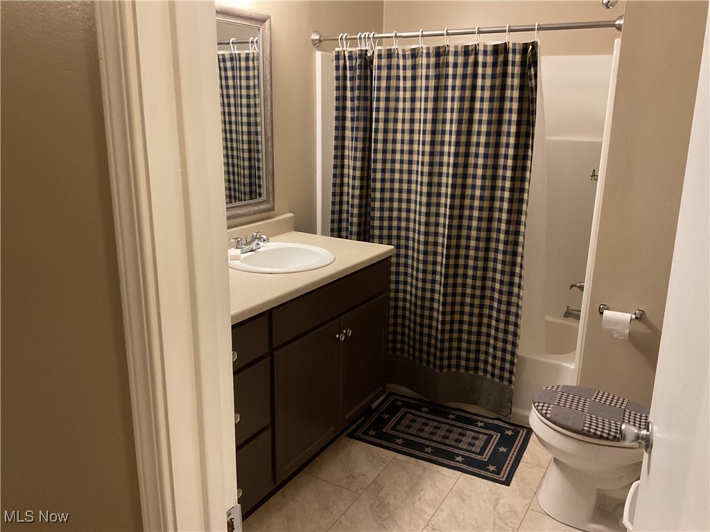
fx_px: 595
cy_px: 266
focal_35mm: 29
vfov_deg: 48.2
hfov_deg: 61.7
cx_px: 355
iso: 320
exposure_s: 1/40
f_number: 1.8
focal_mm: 3
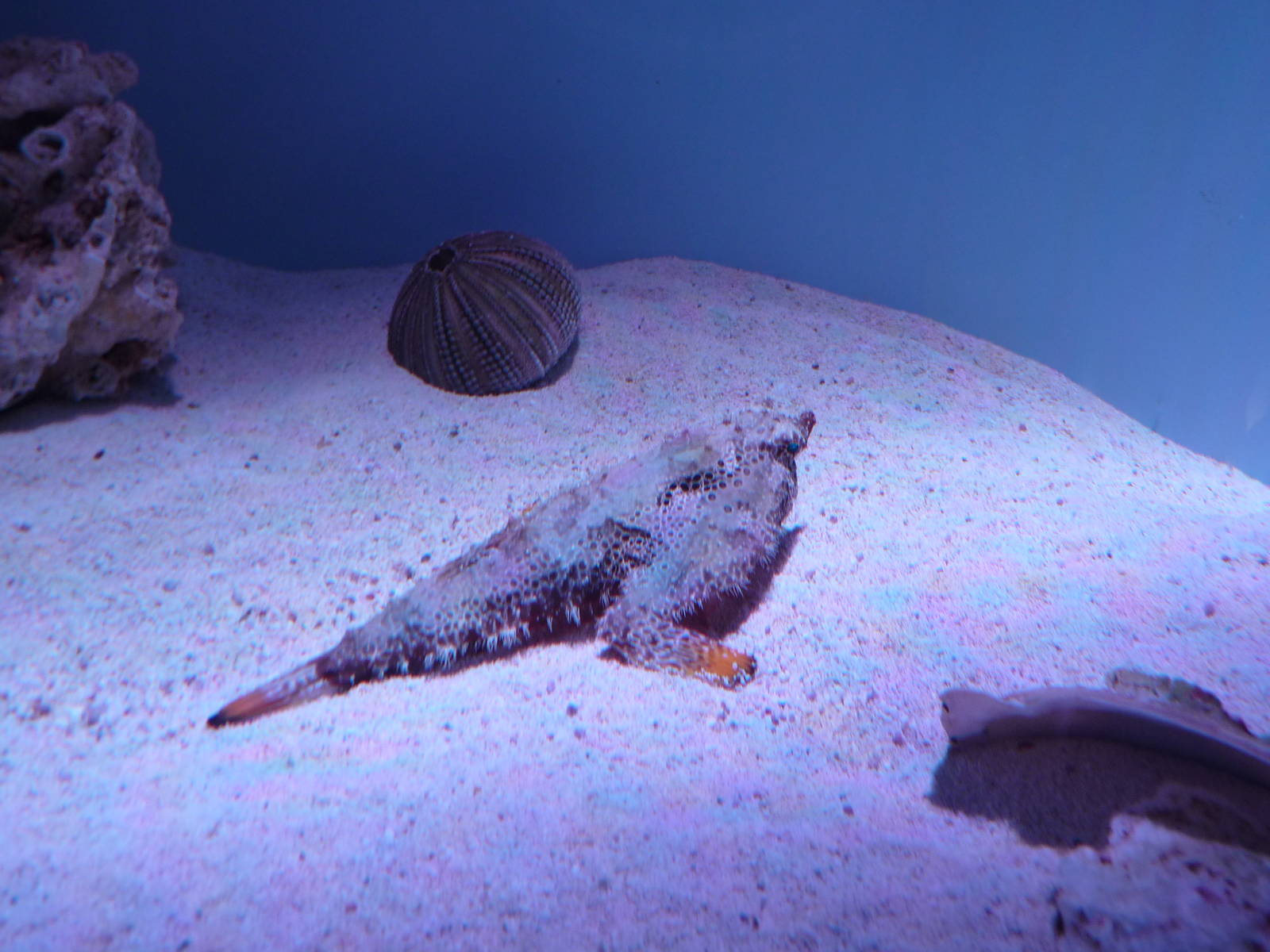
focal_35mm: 32
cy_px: 476
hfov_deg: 56.8
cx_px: 635
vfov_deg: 44.2
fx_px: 1174
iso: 160
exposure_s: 1/30
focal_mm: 5.3
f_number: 3.5
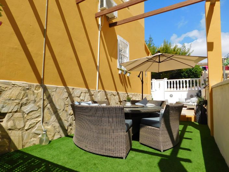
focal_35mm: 23
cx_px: 114
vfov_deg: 58.8
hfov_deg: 74.0
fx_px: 152
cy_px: 86
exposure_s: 1/640
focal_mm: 4
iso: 125
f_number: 6
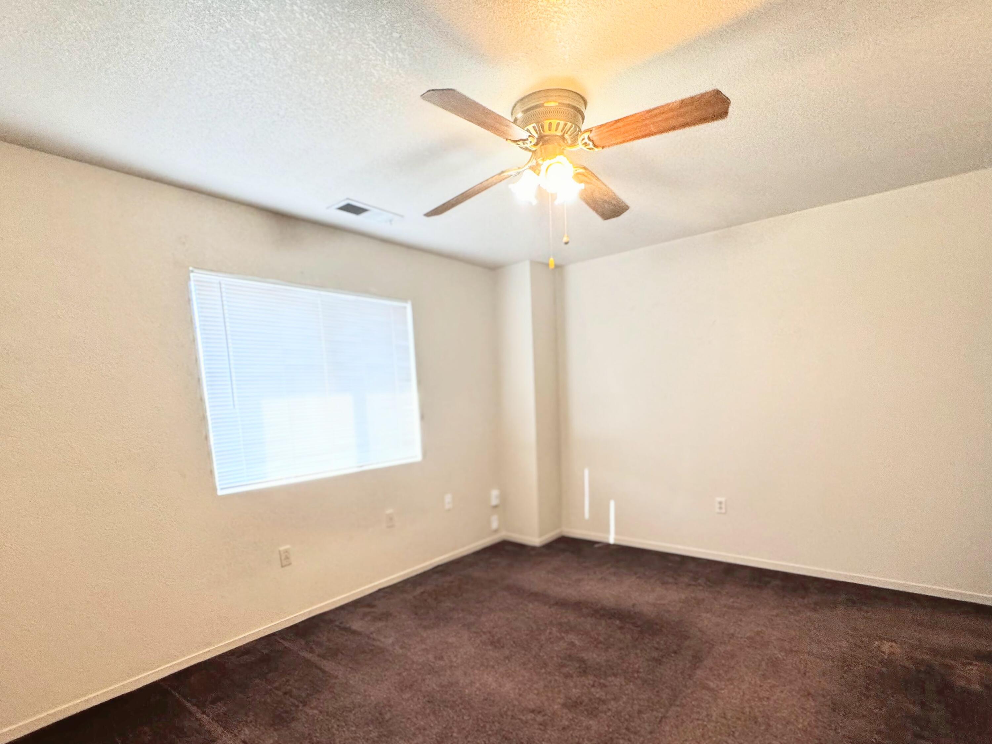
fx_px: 401
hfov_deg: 102.1
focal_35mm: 14
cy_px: 372
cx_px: 496
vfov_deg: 85.7
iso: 200
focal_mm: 2.22
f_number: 2.2
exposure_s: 1/120
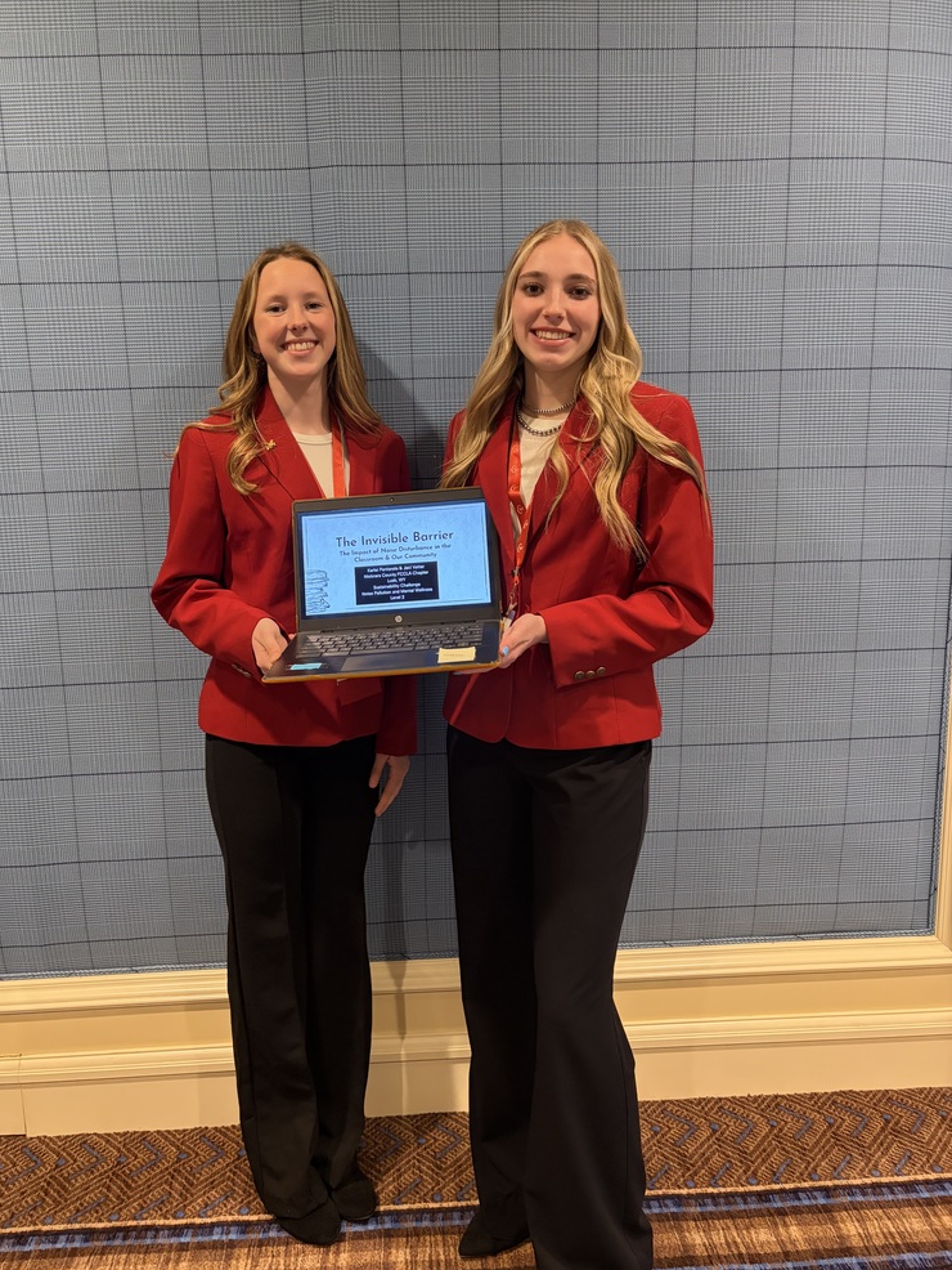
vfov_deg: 65.3
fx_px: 990
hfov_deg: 51.4
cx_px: 459
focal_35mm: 27
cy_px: 618
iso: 500
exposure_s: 1/30
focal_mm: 5.96
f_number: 1.6
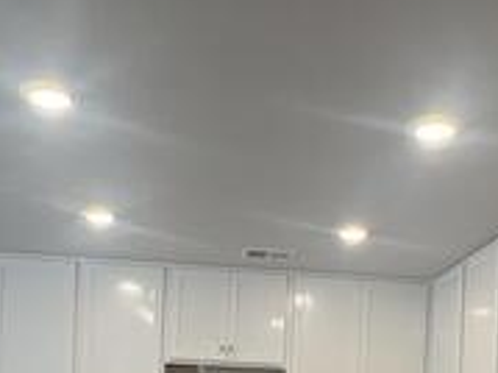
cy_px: 445
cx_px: 264
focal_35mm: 50
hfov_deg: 38.2
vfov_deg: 26.0
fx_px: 719
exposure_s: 1/120
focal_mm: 2.22
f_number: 2.2
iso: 160
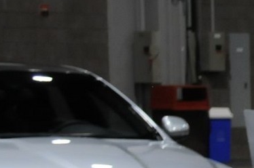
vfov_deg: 4.5
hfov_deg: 6.2
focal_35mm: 301
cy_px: 385
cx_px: 841
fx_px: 2120
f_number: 4.5
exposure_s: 1/50
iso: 800
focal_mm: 30
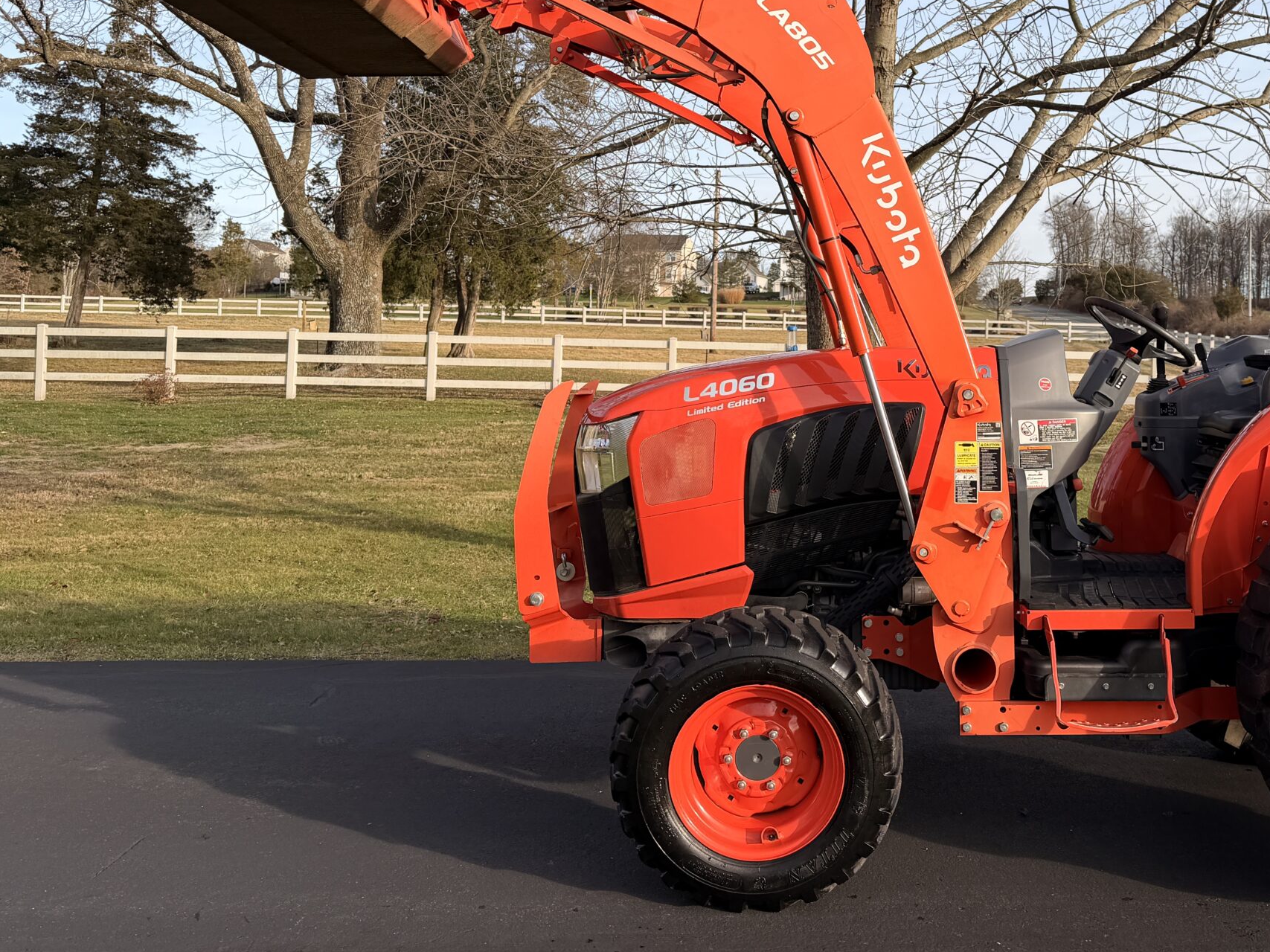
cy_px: 335
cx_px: 844
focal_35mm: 36
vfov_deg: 39.3
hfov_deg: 50.5
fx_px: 1321
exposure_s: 1/2000
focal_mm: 6.76
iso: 80
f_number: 1.78
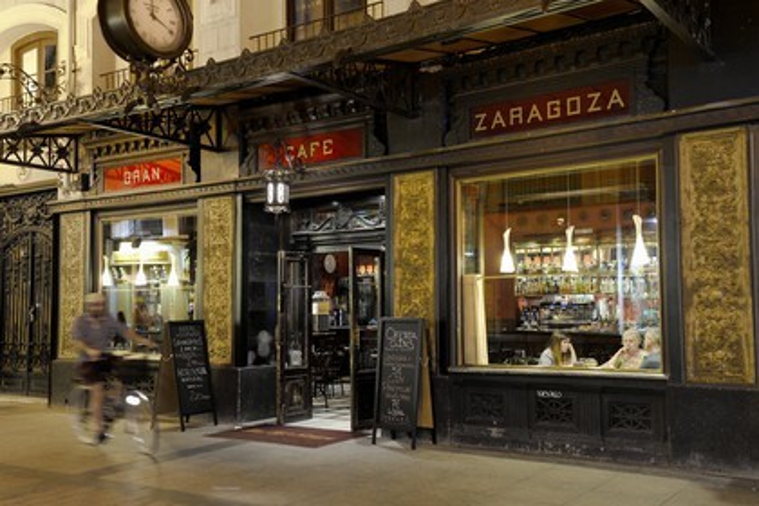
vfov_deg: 35.1
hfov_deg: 50.7
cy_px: 253
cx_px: 380
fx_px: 801
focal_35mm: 38
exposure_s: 1/13
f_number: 4.5
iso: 800
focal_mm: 38
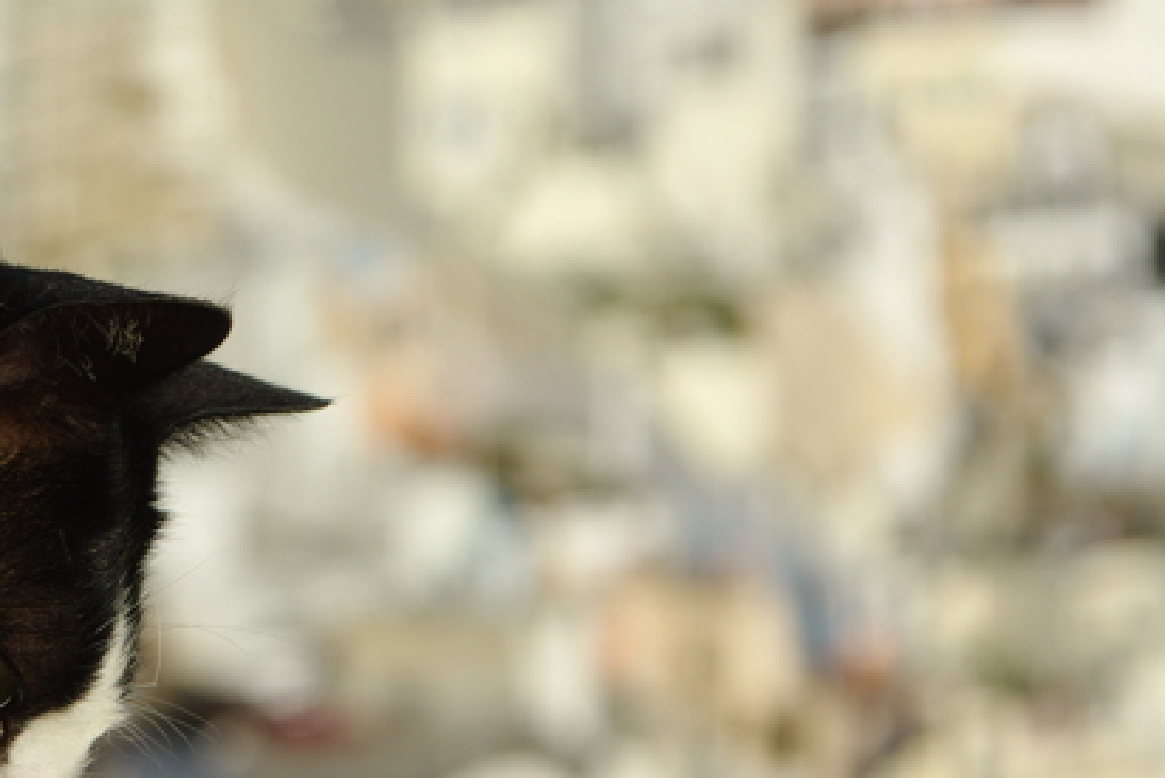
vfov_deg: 4.4
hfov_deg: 6.5
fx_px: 10229
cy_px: 675
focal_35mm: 316
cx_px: -25
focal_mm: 85
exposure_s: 1/500
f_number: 8
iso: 100
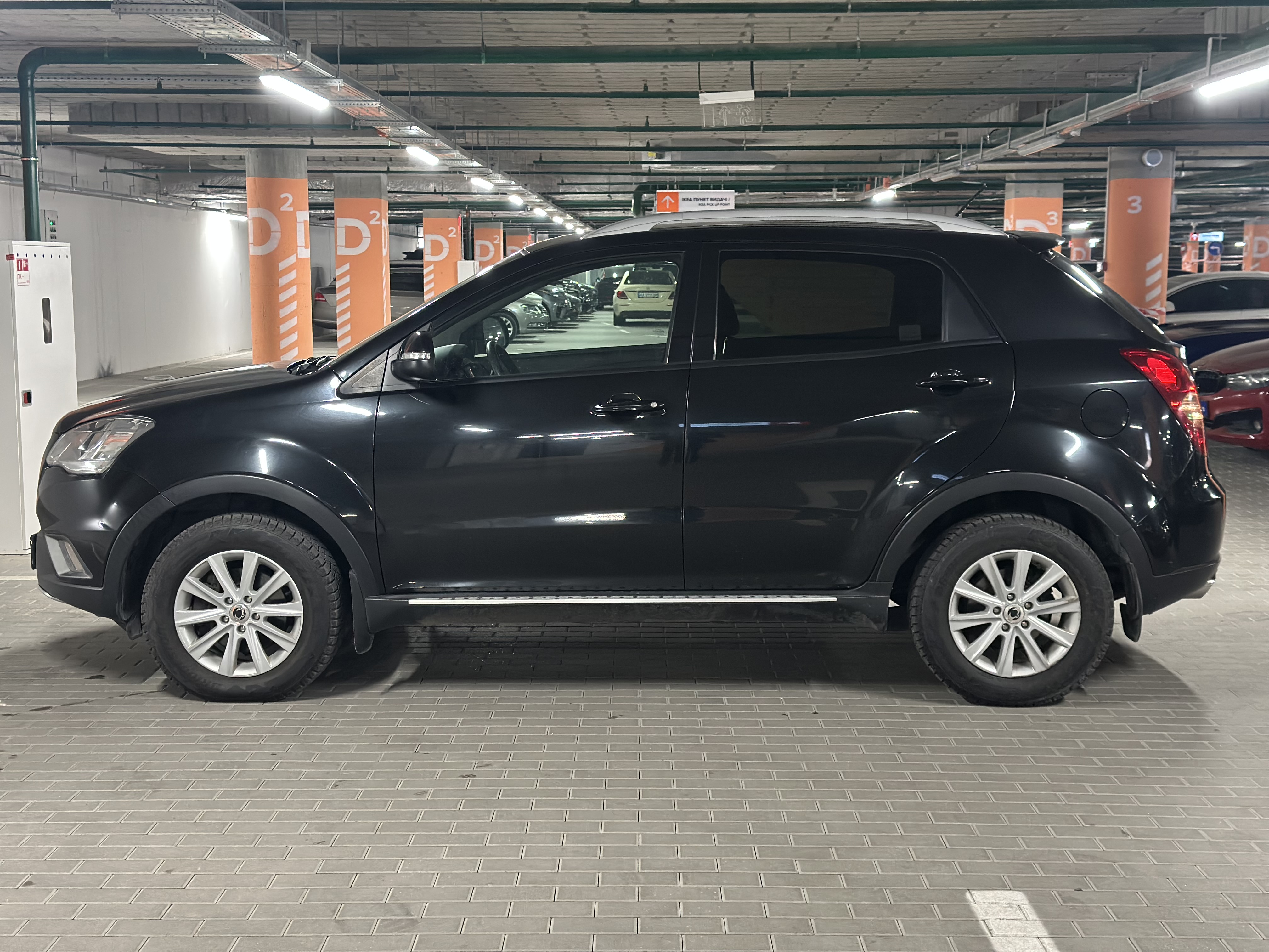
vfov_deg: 30.3
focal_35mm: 48
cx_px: 634
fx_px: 1760
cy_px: 476
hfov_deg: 39.7
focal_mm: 6.86
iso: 320
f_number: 1.78
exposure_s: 1/33
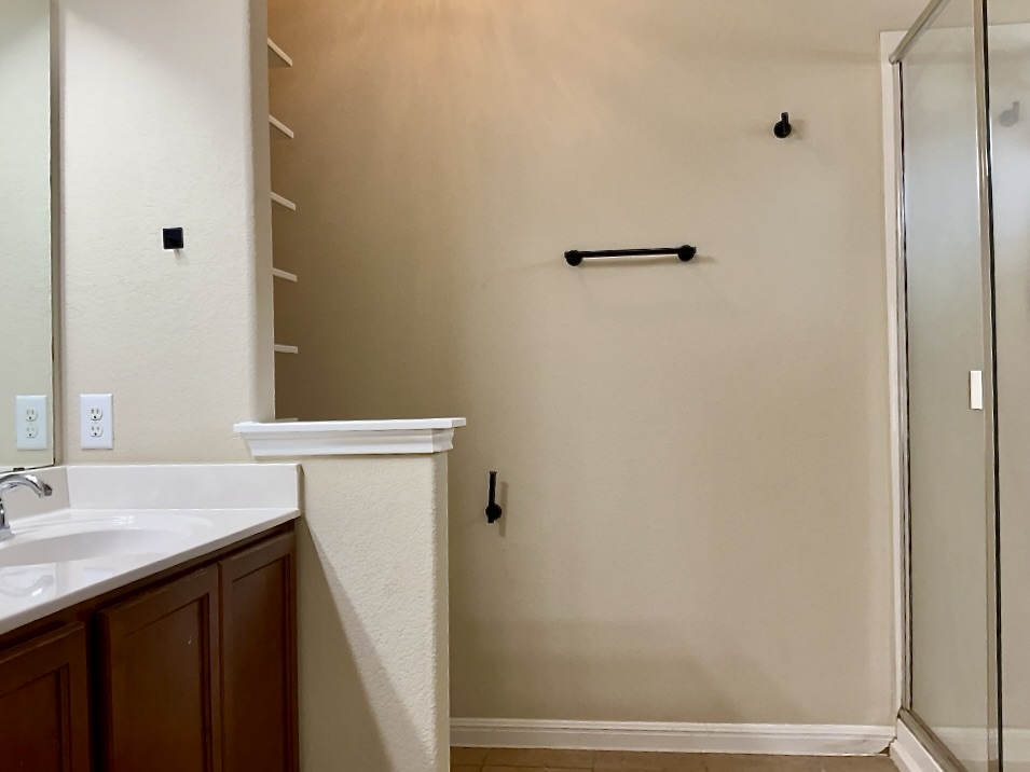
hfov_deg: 65.3
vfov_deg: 51.3
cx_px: 515
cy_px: 386
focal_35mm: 27
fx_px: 803
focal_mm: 3
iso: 50
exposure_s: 1/60
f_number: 1.8
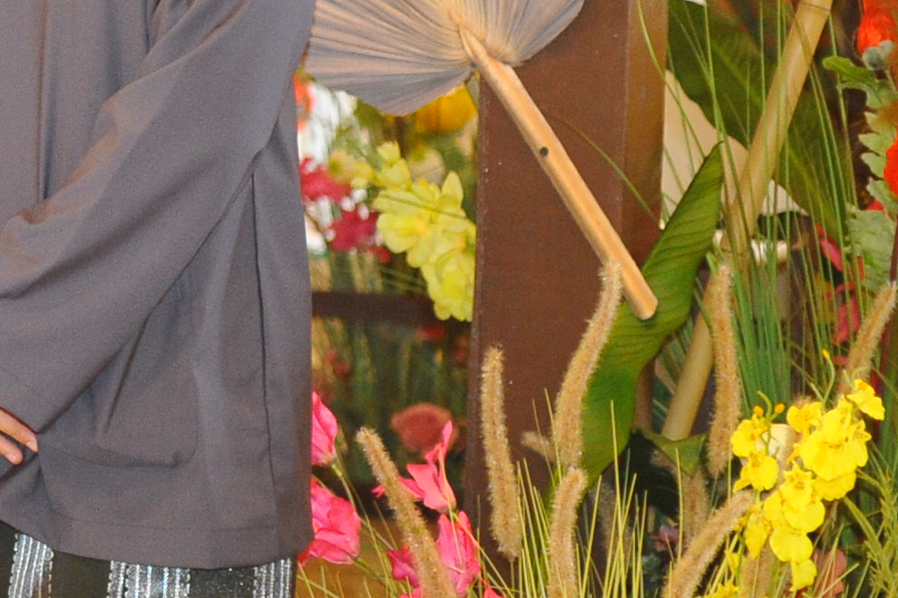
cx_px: -789
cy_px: -181
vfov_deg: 8.9
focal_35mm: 152
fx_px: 3789
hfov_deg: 12.2
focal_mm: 35
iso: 2500
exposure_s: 1/250
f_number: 2.2
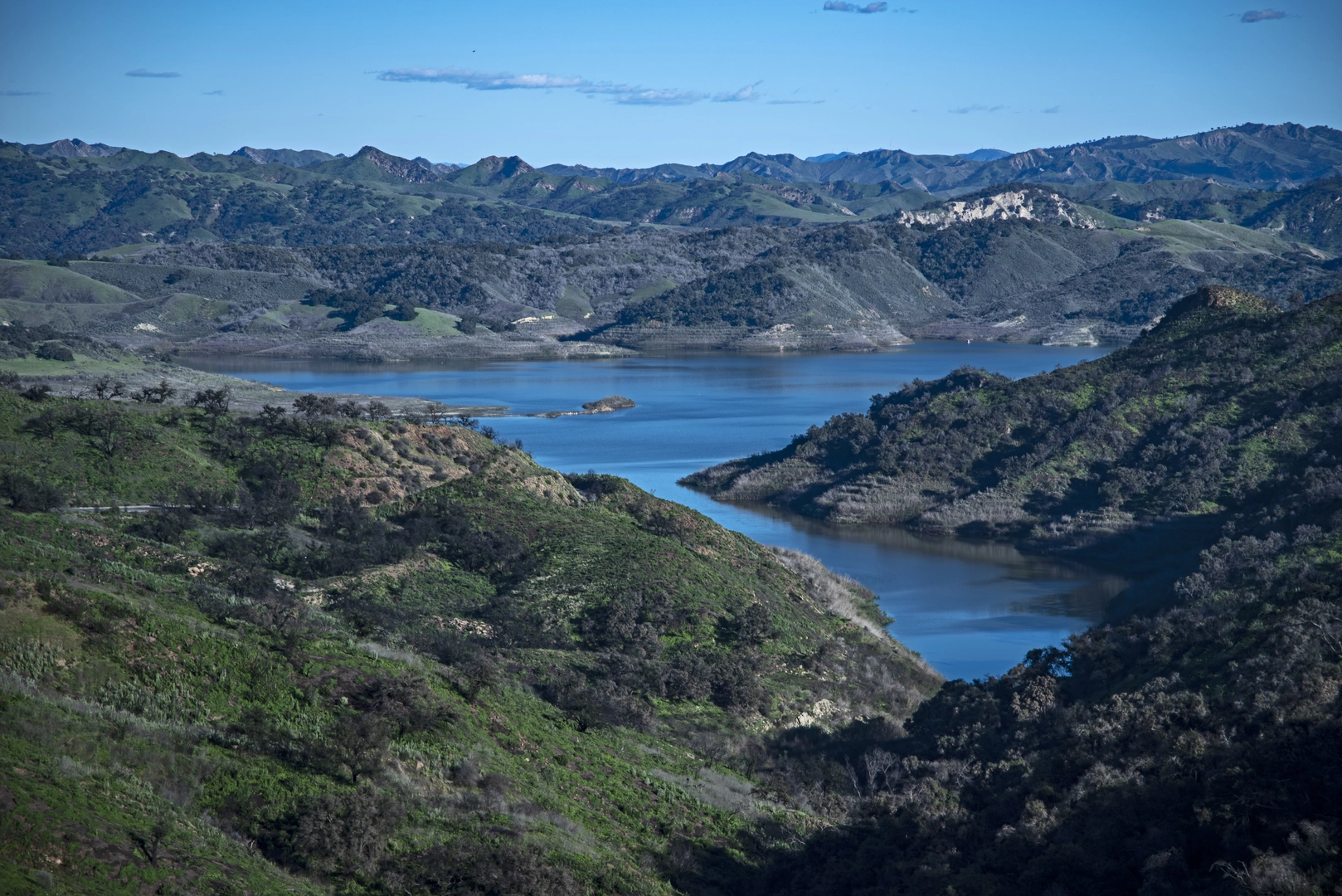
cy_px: 448
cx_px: 671
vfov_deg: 13.1
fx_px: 3915
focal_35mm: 105
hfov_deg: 19.4
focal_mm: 105
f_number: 6.3
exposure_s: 1/125
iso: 100
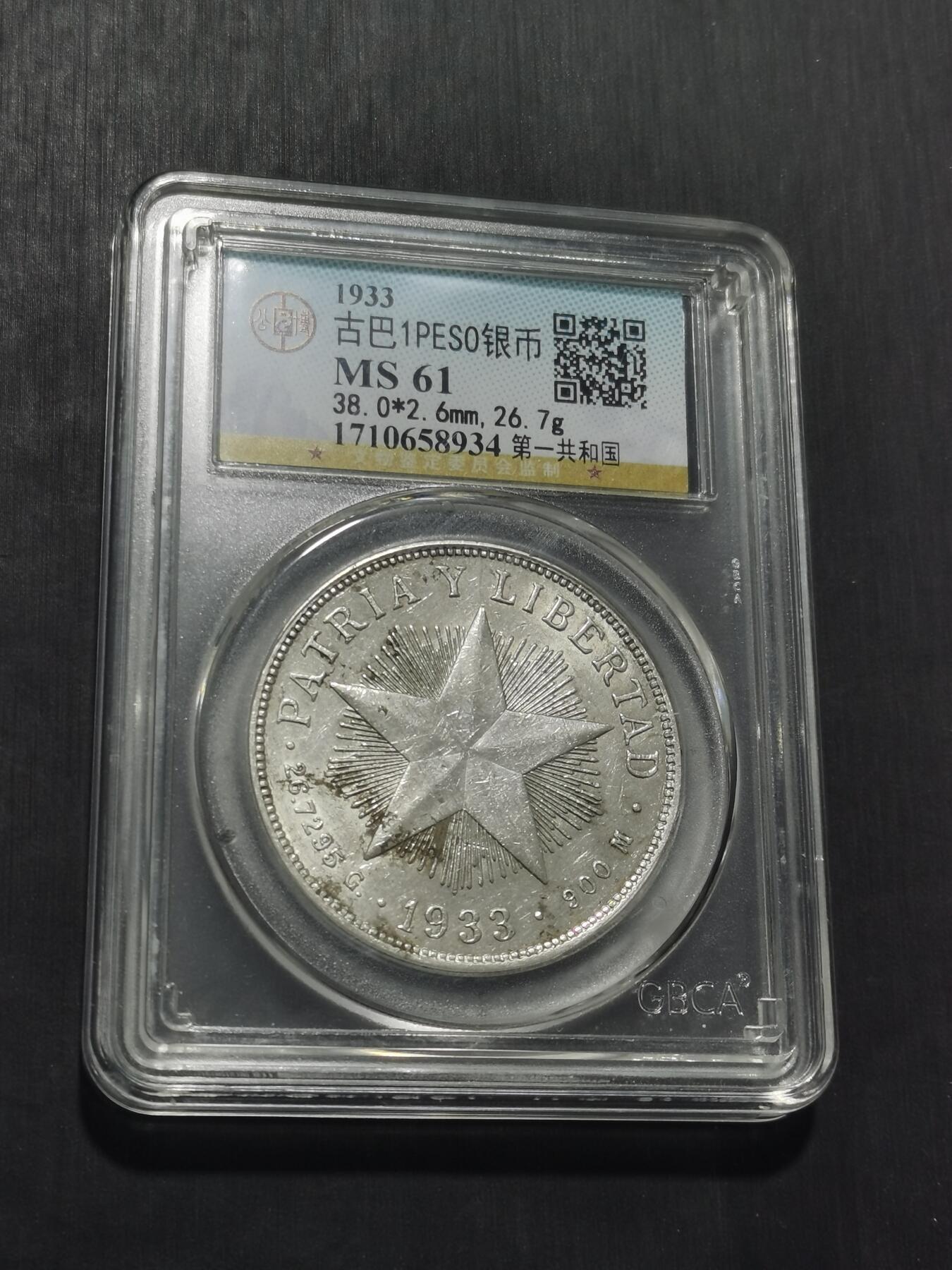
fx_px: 2273
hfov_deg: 23.7
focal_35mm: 62
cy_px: 635
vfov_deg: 31.2
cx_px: 476
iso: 50
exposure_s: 1/100
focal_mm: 5.58
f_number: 1.8
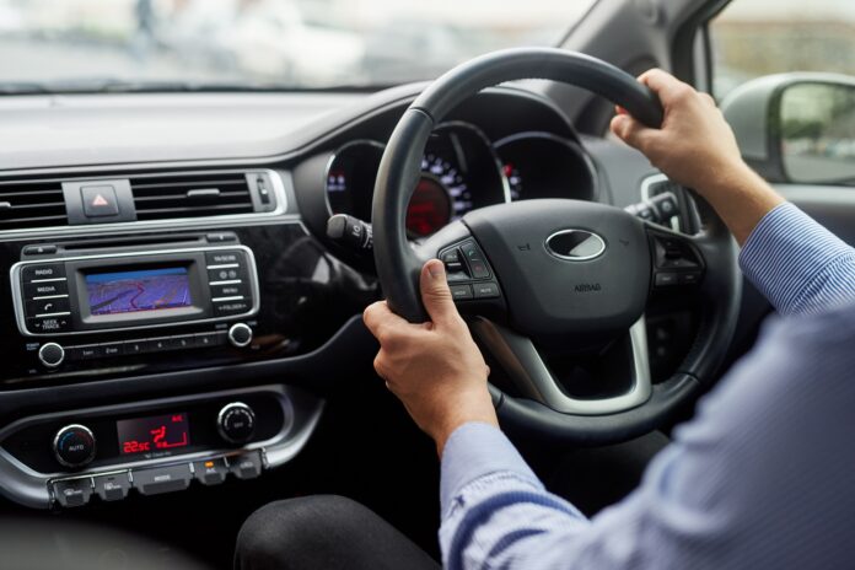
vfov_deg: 27.0
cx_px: 428
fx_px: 1187
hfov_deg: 39.6
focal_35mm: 50
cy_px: 285
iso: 400
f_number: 2.5
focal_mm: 50
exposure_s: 1/400
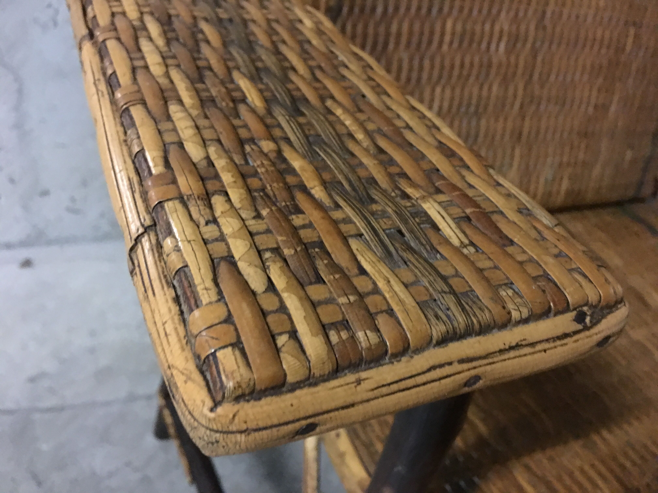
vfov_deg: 48.2
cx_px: 329
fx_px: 551
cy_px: 246
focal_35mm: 29
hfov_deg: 61.7
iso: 125
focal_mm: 4.15
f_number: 2.2
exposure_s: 1/4
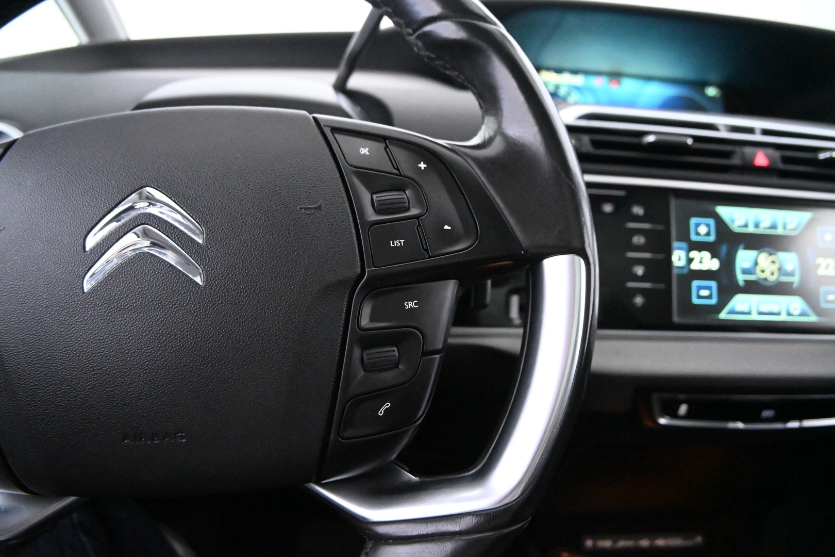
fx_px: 1739
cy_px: 278
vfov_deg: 18.2
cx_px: 418
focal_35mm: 75
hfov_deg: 27.0
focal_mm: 50
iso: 12800
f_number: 7.1
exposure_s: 1/80
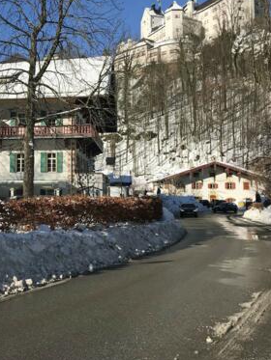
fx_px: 459
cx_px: 30
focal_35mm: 44
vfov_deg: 42.8
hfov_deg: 31.5
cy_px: 152
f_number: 1.8
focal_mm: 3.99
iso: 20
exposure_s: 1/3096
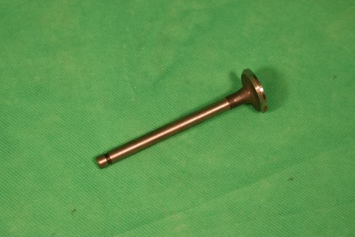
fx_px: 813
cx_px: 178
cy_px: 118
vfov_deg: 16.6
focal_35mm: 82
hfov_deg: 24.6
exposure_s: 1/125
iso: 100
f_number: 5.6
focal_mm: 55
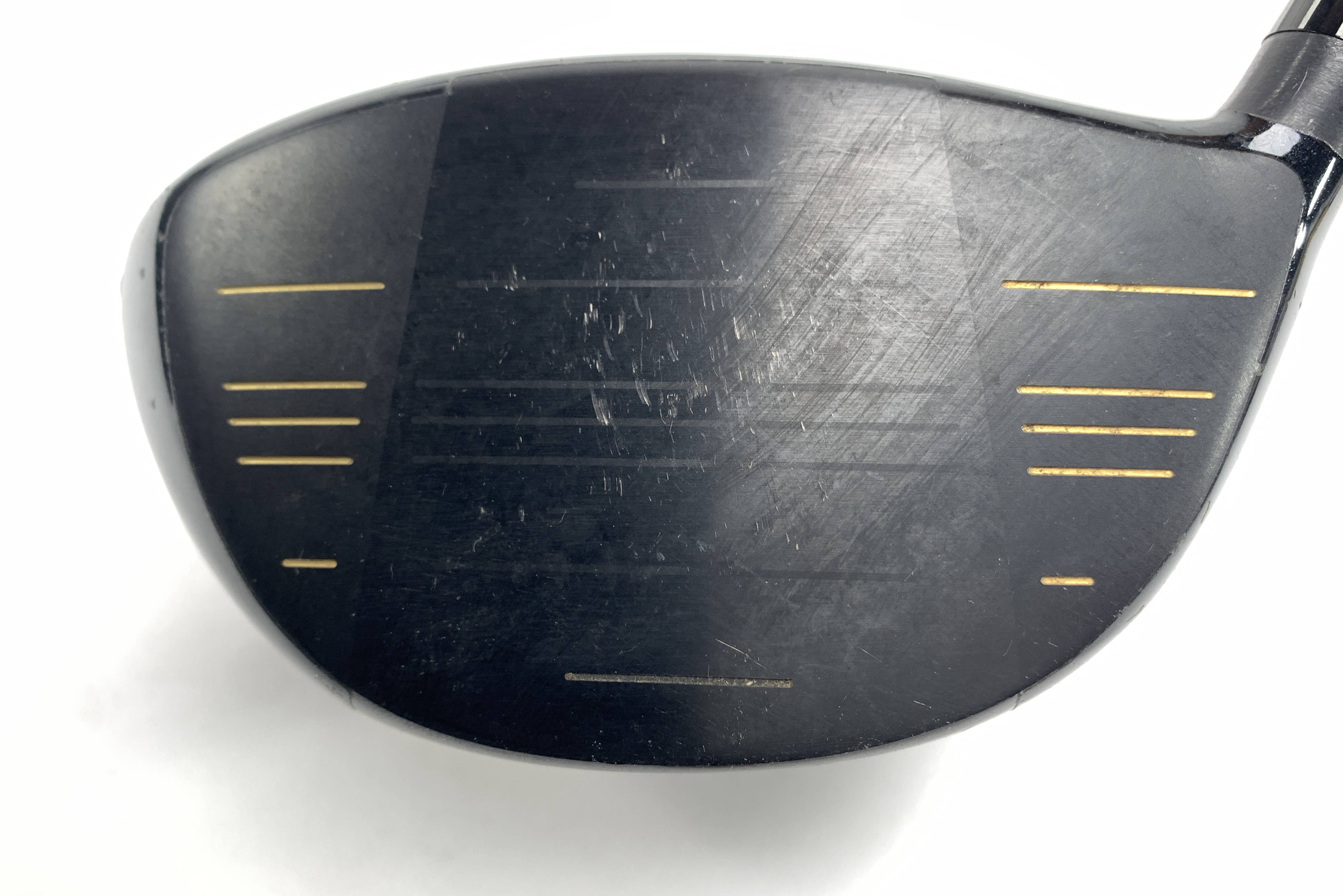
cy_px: 430
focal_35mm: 28
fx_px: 1044
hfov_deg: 65.5
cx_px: 670
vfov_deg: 46.4
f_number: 1.8
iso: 64
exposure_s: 1/120
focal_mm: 4.25
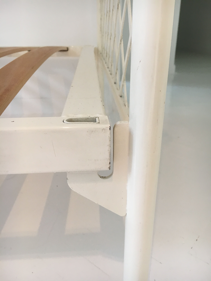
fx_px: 236
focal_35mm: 29
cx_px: 106
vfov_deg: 61.7
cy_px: 140
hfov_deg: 48.2
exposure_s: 1/33
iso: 50
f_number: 2.2
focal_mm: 4.15
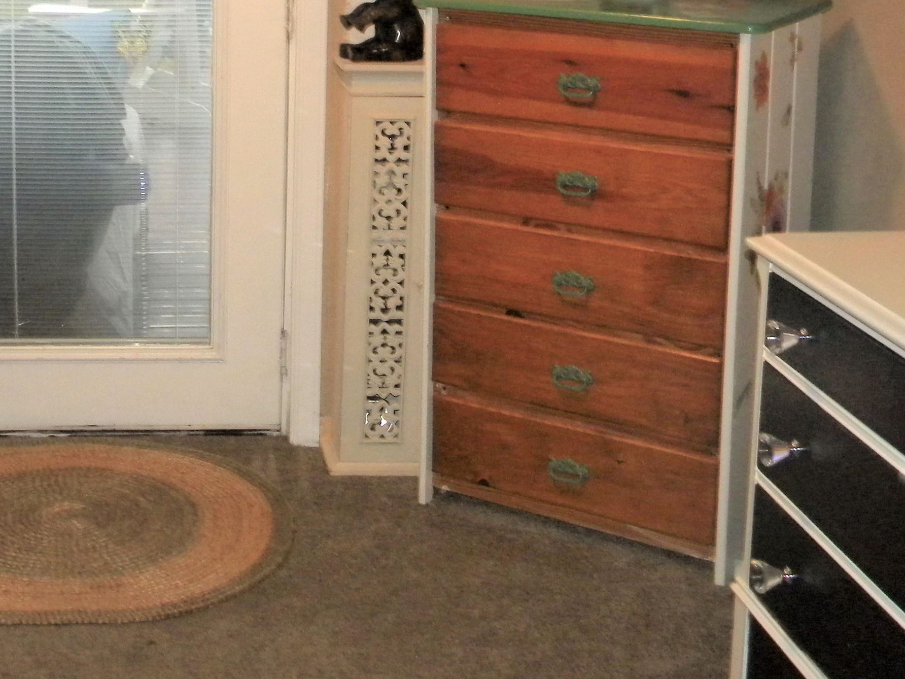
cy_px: 111
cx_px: 228
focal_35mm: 62
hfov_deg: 30.7
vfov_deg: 23.2
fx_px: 1621
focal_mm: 6.4
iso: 400
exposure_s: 1/30
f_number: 3.7
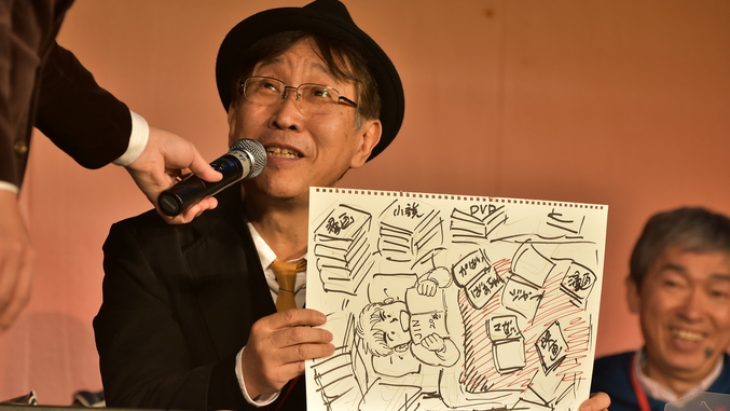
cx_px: 364
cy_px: 213
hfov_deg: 8.3
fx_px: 5044
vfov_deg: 4.7
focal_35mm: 261
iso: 640
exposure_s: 1/250
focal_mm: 165
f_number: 5
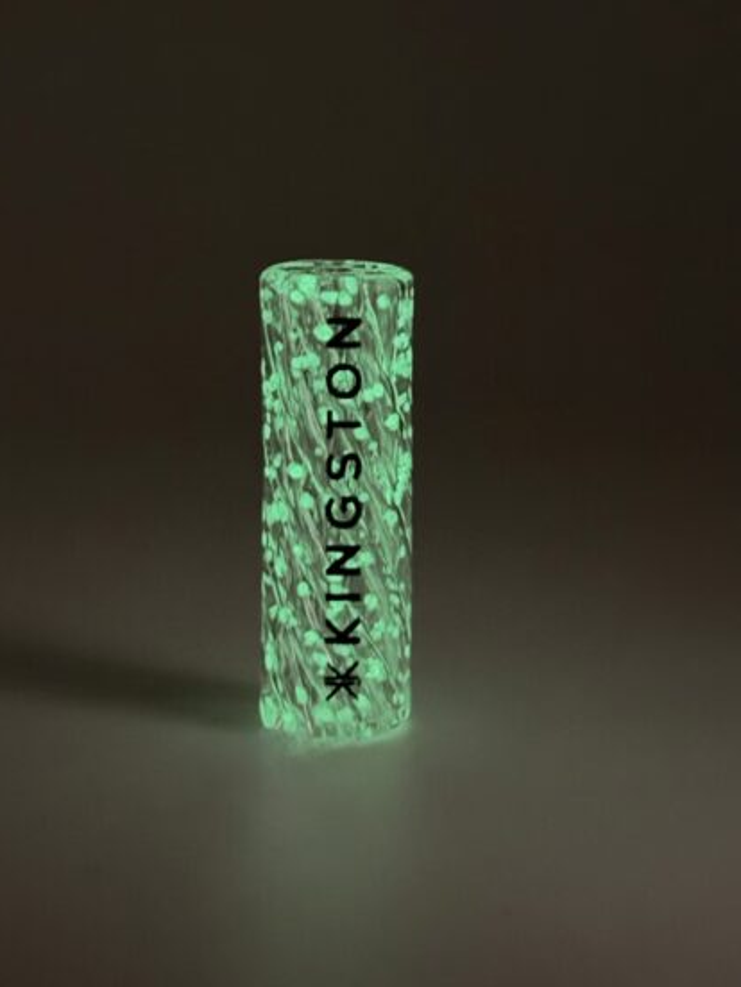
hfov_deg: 16.6
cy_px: 172
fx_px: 2540
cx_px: 326
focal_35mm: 89
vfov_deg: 21.7
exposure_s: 1/15
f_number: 1.78
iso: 1000
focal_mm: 6.76
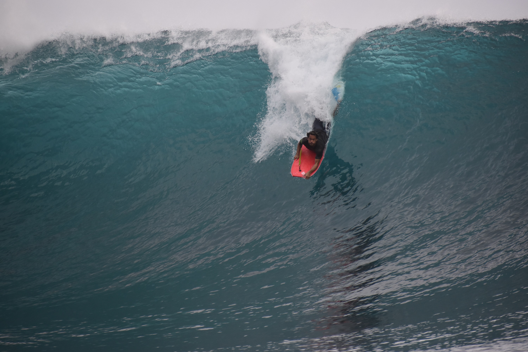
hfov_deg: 6.5
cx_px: 264
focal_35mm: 315
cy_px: 176
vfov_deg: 4.4
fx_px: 4620
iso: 560
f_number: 5.3
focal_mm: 210
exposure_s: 1/1000
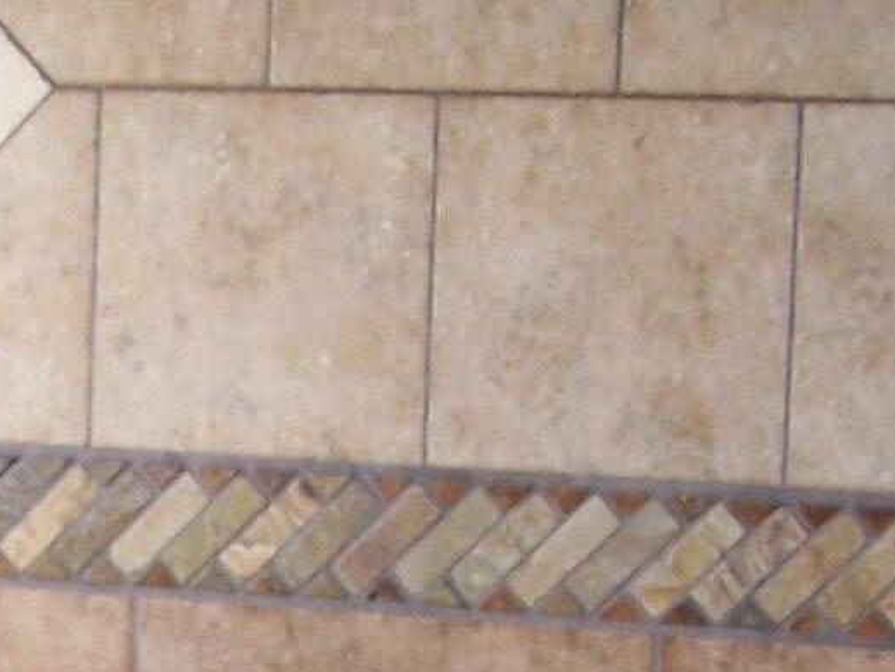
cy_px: 898
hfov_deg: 11.5
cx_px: -47
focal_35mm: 169
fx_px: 4372
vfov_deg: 8.7
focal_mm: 6.3
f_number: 2.8
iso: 140
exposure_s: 1/60
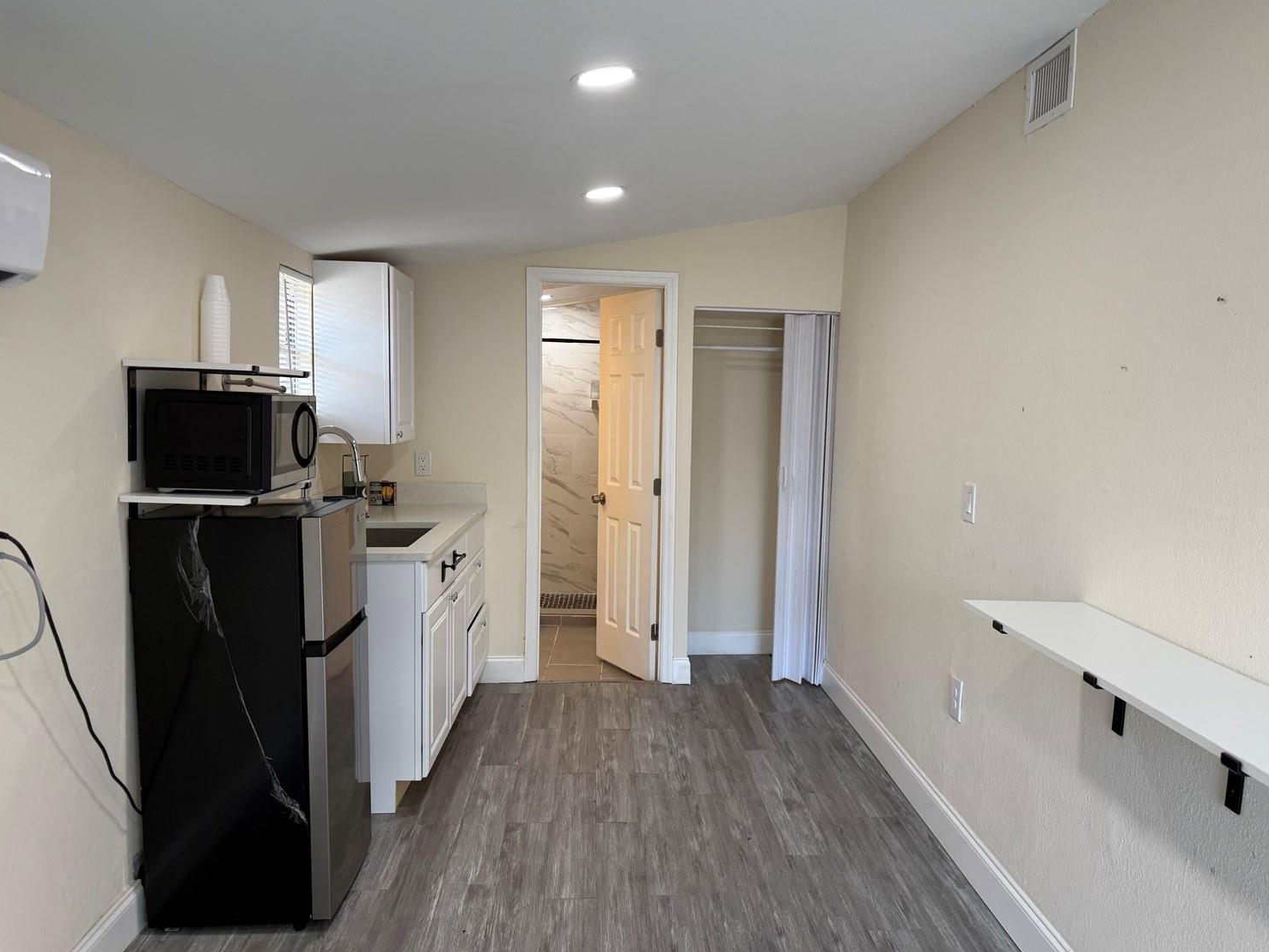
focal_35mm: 26
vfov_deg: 53.1
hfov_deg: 67.2
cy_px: 480
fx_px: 953
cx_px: 679
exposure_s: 1/120
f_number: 1.78
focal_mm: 6.76
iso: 100
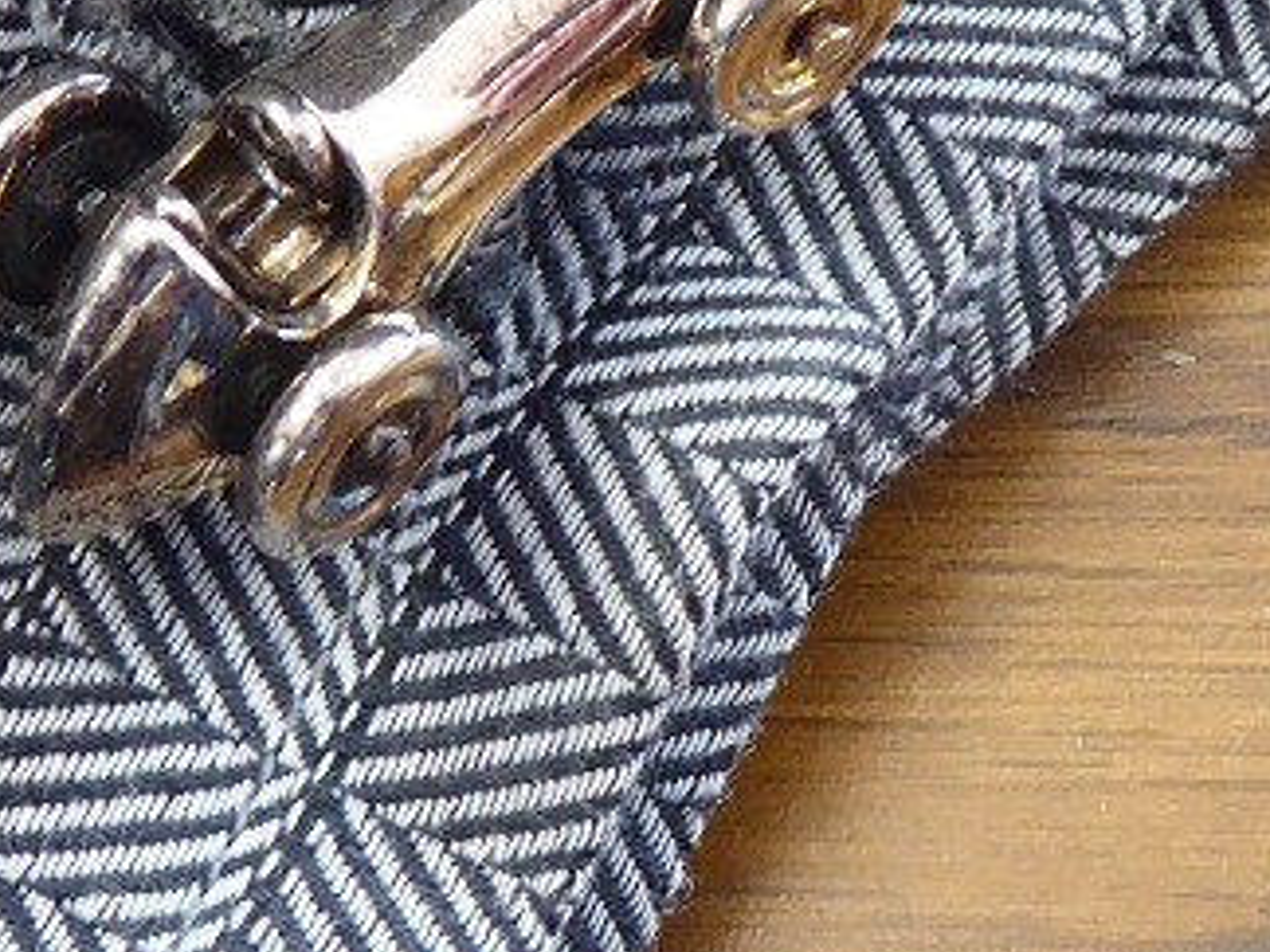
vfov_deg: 17.2
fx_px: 3155
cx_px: 682
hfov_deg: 22.8
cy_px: 384
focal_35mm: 86
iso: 400
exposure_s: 1/25
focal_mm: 5
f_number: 3.5
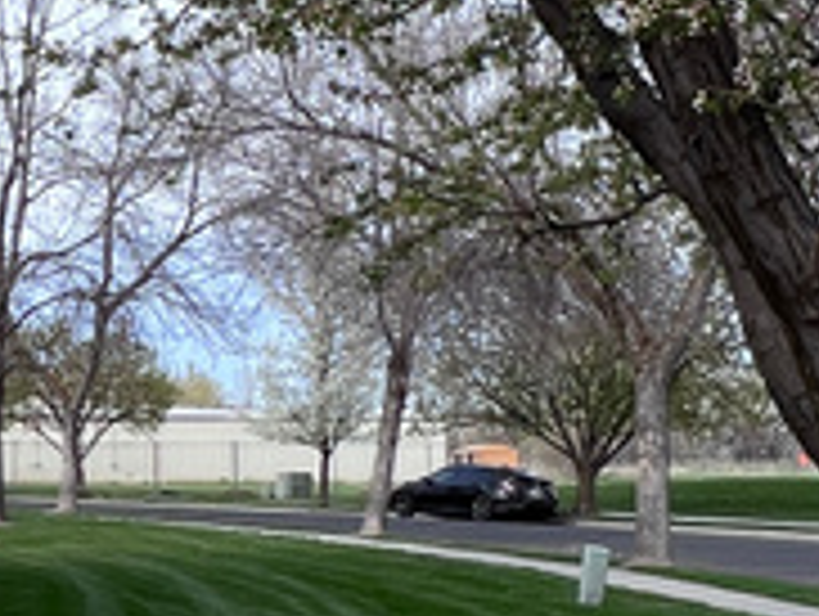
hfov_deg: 23.5
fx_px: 1729
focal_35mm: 73
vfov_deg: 20.1
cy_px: 414
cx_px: -248
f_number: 1.8
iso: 32
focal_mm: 1.57
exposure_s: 1/834
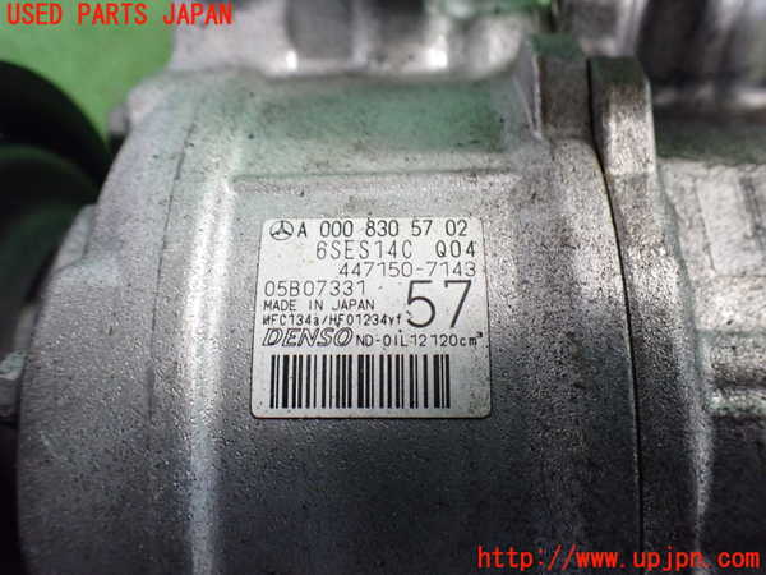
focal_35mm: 30
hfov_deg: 60.0
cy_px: 288
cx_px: 383
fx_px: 664
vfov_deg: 46.8
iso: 800
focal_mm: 5.4
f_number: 2.3
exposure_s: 1/60
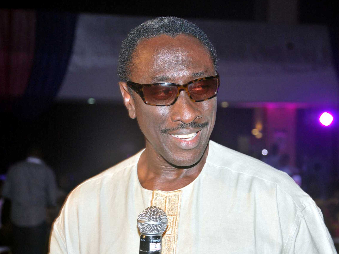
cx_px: 185
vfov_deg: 13.0
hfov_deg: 17.3
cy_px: 127
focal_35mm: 114
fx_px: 1116
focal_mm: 70
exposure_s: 1/60
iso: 200
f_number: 5.6
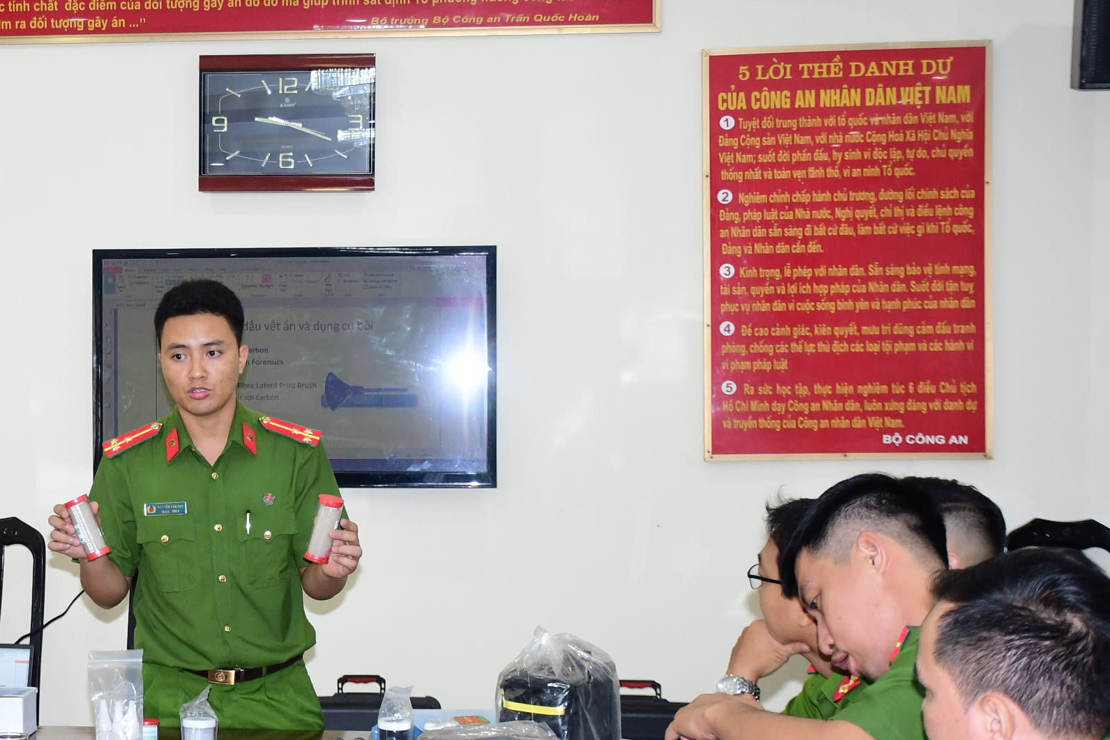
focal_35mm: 84
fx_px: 2590
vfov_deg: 16.3
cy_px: 448
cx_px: 216
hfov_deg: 23.8
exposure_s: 1/200
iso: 1250
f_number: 4.5
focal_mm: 32
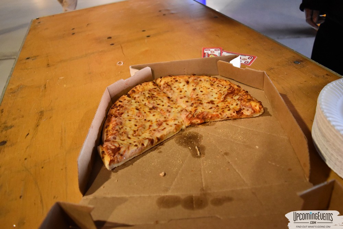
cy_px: 114
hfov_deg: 67.4
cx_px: 172
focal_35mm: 27
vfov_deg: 47.9
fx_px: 257
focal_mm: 18
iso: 3600
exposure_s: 1/60
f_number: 3.5
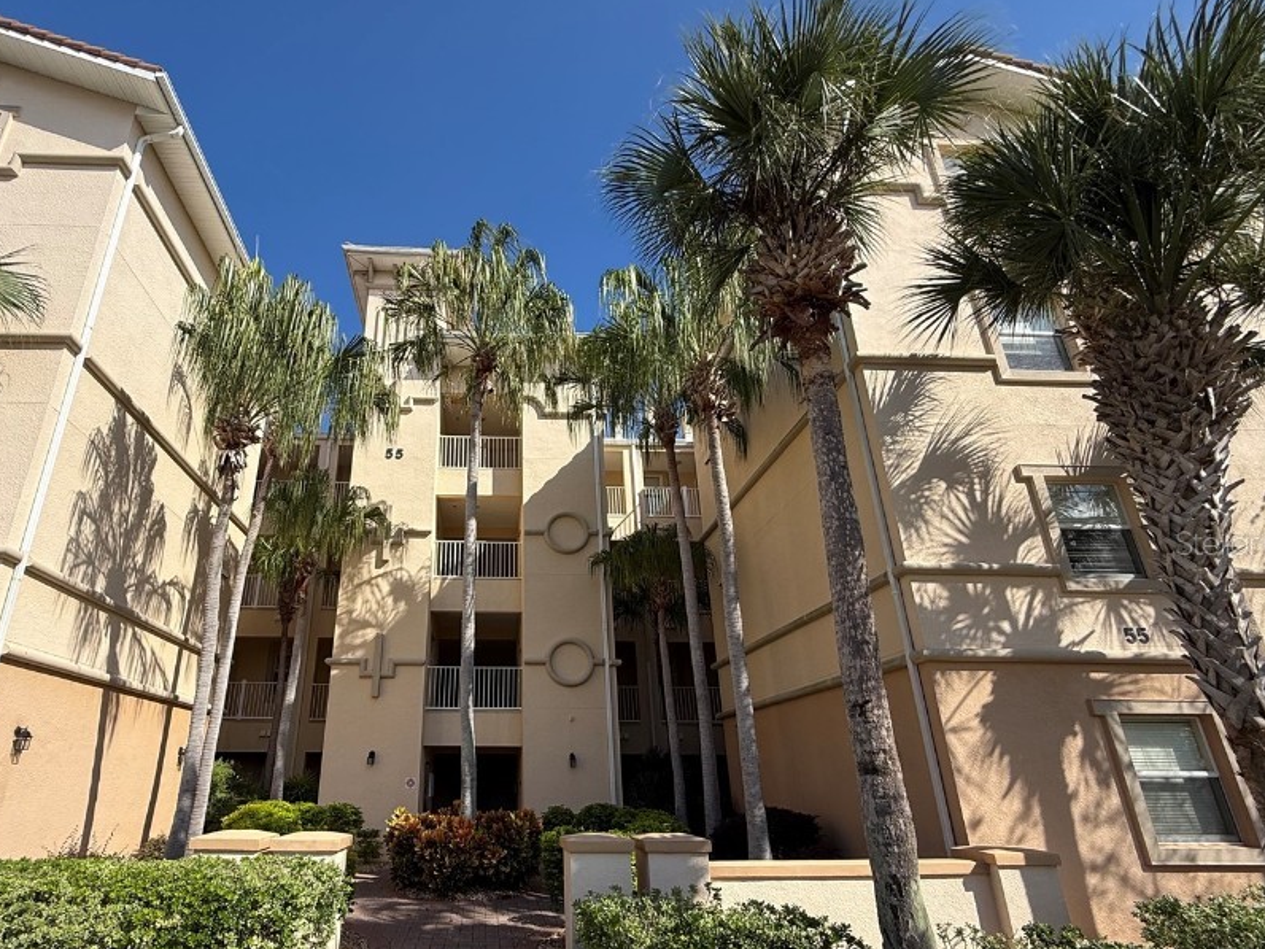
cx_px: 512
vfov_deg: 71.2
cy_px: 542
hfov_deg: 86.8
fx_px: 658
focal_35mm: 18
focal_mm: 2.22
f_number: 2.2
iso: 50
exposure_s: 1/1431
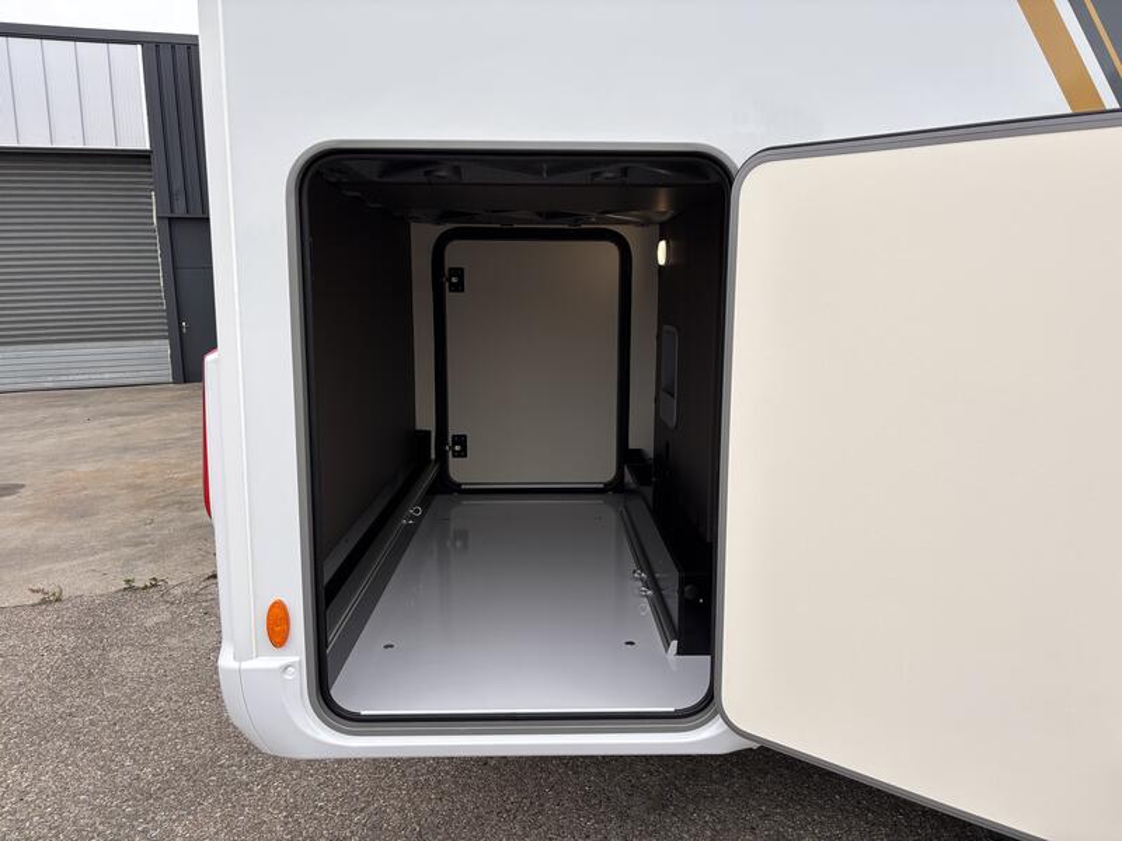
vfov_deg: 53.1
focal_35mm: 26
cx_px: 561
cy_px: 420
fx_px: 843
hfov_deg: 67.3
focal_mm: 5.96
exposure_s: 1/844
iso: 50
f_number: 1.6
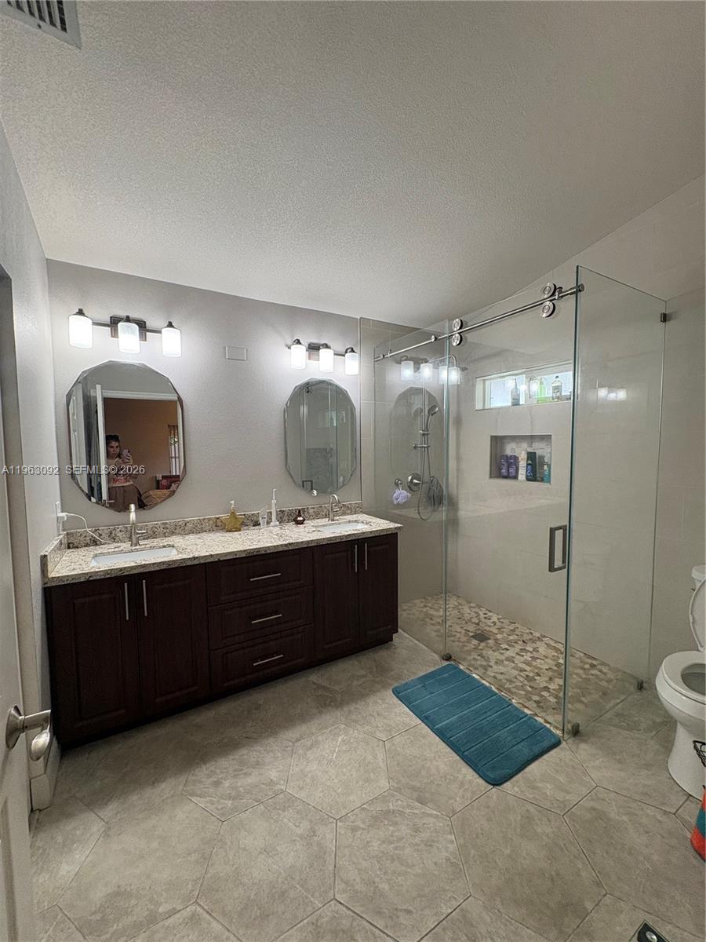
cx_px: 353
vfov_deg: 102.1
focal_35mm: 14
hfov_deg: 85.7
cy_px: 471
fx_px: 381
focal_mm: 2.22
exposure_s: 1/120
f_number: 2.2
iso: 160
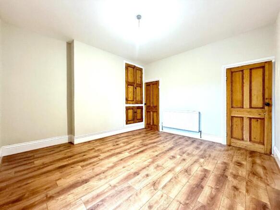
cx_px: 140
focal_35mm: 14
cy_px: 105
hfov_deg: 102.1
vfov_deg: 85.7
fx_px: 113
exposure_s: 1/50
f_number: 2.2
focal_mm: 2.22
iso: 400
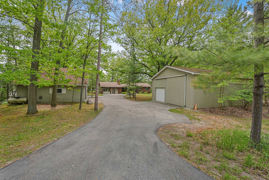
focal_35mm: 14
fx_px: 105
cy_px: 90
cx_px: 134
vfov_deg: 81.3
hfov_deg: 104.2
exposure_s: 1/1600
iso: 500
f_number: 4.5
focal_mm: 14
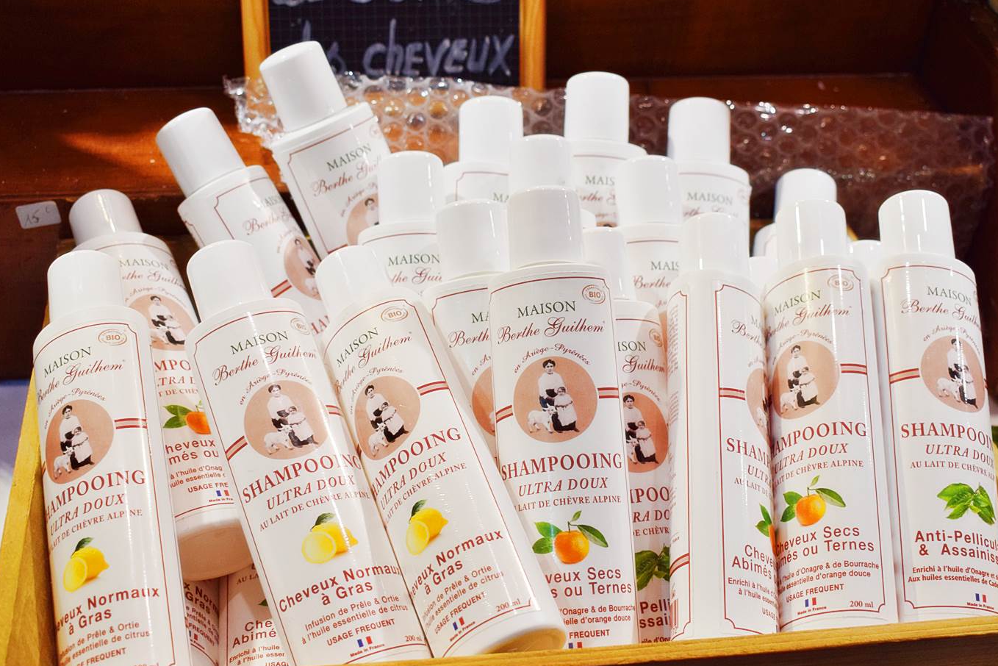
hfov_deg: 37.5
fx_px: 1469
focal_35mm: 53
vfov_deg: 25.5
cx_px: 524
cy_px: 369
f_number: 5
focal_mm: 30
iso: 400
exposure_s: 1/100
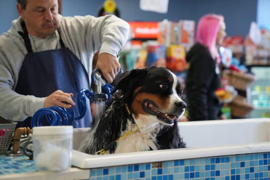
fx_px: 525
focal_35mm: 70
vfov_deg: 19.5
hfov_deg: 28.8
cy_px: 90
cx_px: 135
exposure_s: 1/125
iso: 800
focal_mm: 70
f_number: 2.8
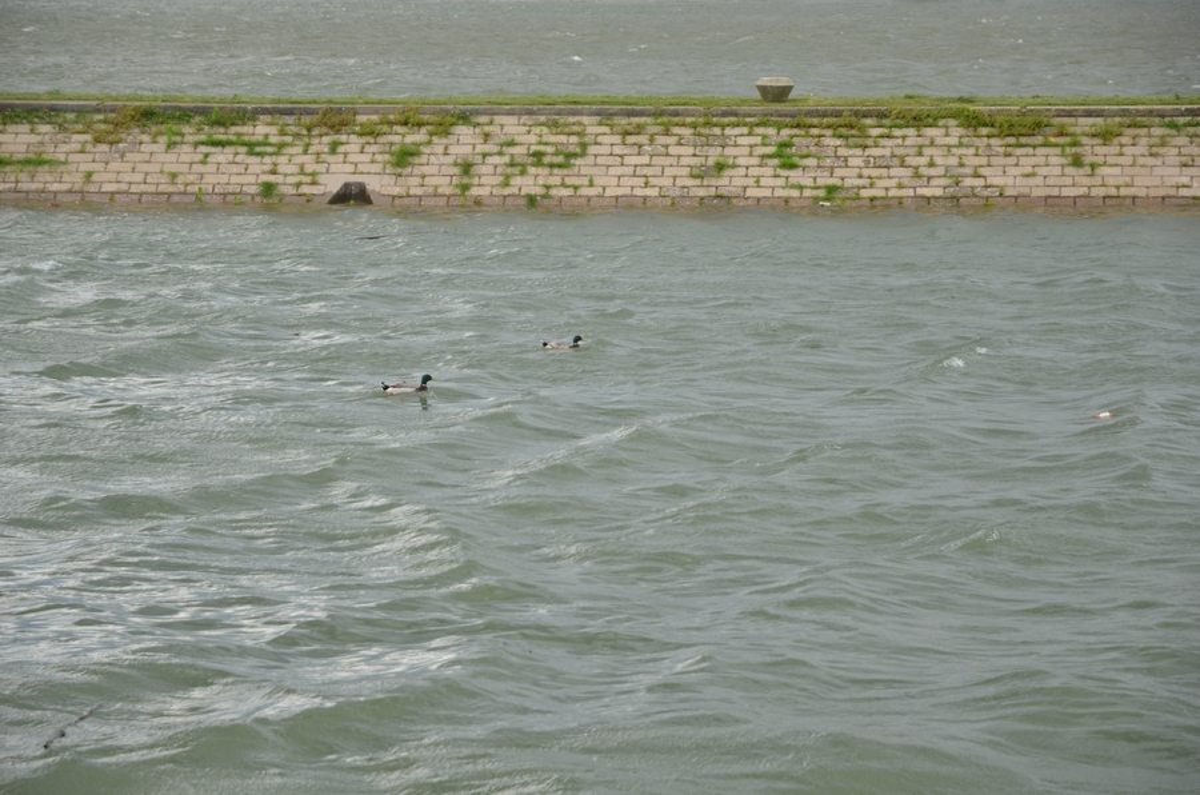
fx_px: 4241
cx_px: 600
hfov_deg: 16.1
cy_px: 398
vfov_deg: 10.7
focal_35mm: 128
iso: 160
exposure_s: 1/200
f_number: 7.1
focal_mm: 85
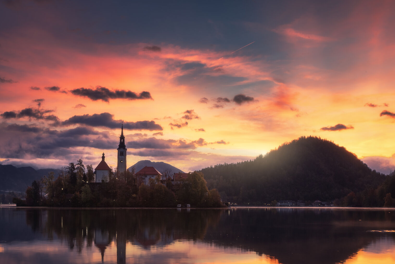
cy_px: 193
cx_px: 142
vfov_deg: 27.2
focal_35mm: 49
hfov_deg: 40.0
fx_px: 538
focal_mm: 31
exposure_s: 1
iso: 64
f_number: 18
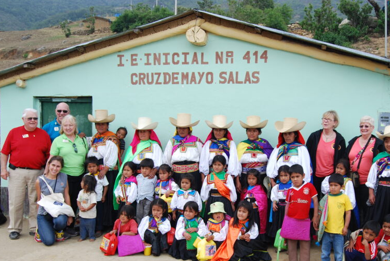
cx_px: 235
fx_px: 488
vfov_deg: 29.7
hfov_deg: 43.3
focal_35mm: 45
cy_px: 171
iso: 100
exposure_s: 1/160
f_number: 6.3
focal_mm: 22
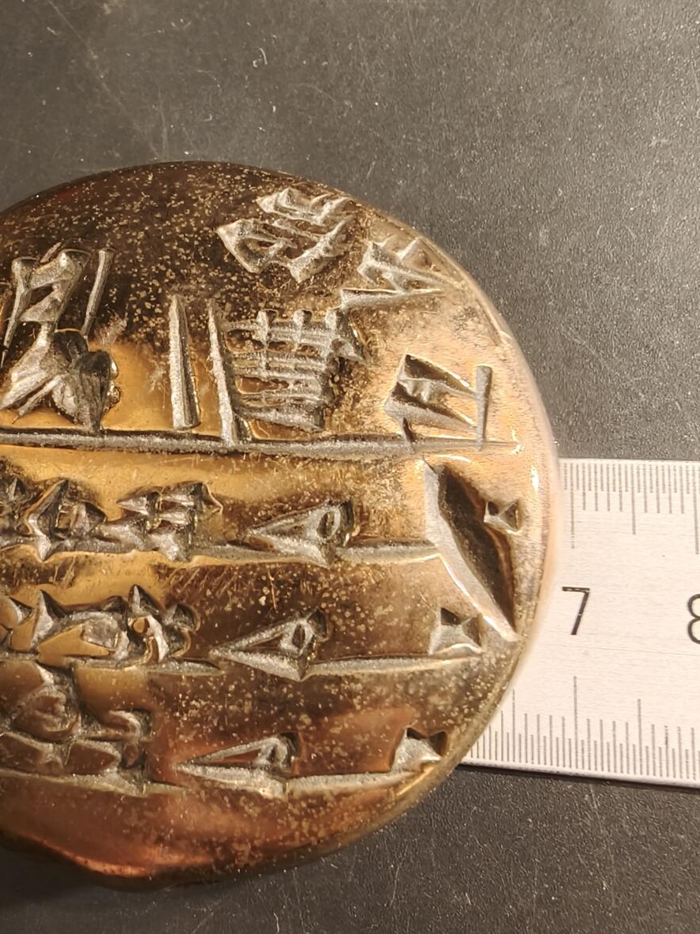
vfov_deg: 51.2
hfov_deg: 40.7
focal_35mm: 35
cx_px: 332
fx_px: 944
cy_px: 655
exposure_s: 1/50
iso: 320
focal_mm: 2.32
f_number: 2
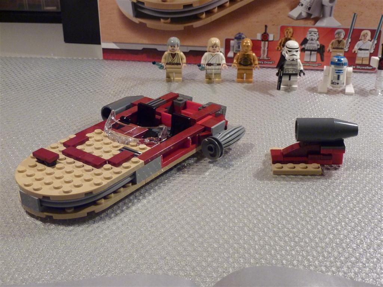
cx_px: 192
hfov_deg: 39.7
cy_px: 144
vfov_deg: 30.3
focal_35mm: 48
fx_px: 531
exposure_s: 1/30
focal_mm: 7.9
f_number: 3.8
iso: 400
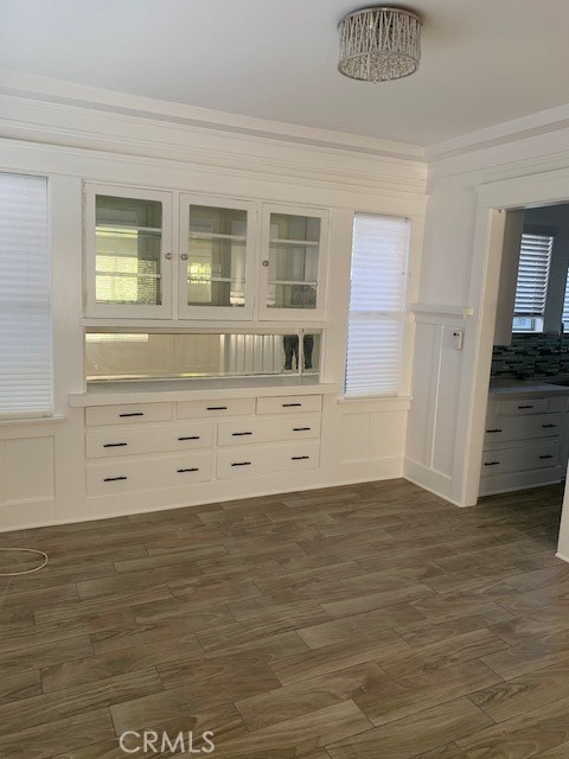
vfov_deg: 67.3
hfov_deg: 53.1
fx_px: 570
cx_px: 284
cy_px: 380
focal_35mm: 26
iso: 100
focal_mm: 4.25
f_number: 1.8
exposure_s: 1/60
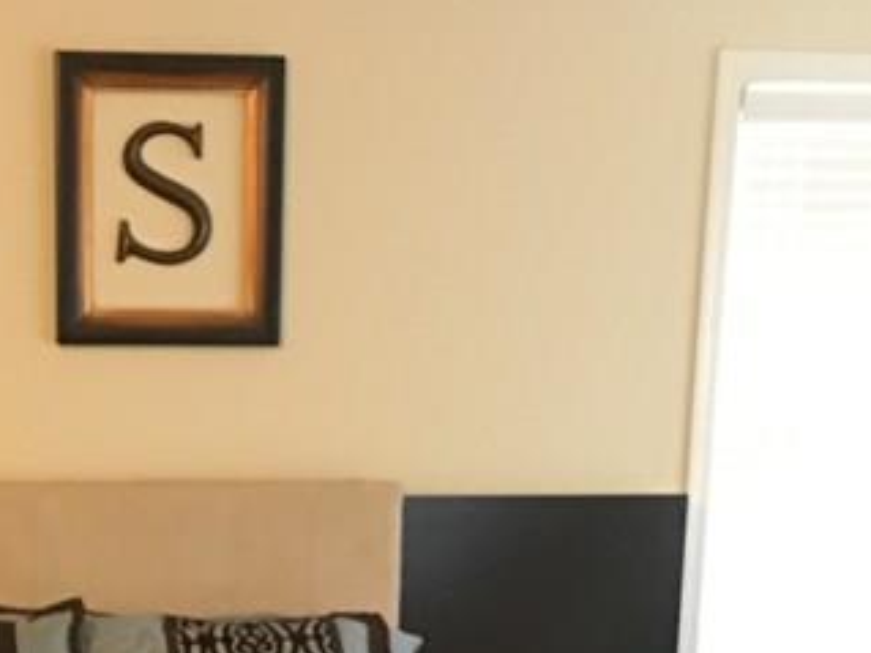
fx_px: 2339
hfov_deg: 20.9
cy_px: 995
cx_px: 191
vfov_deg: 14.7
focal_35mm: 93
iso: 64
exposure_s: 1/4
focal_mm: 4.15
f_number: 2.2
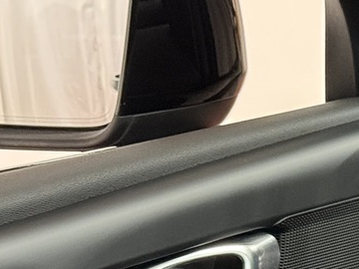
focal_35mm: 192
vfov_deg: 7.7
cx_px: 547
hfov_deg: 10.0
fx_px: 1991
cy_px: 331
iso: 500
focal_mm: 6.76
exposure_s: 1/40
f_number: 1.78
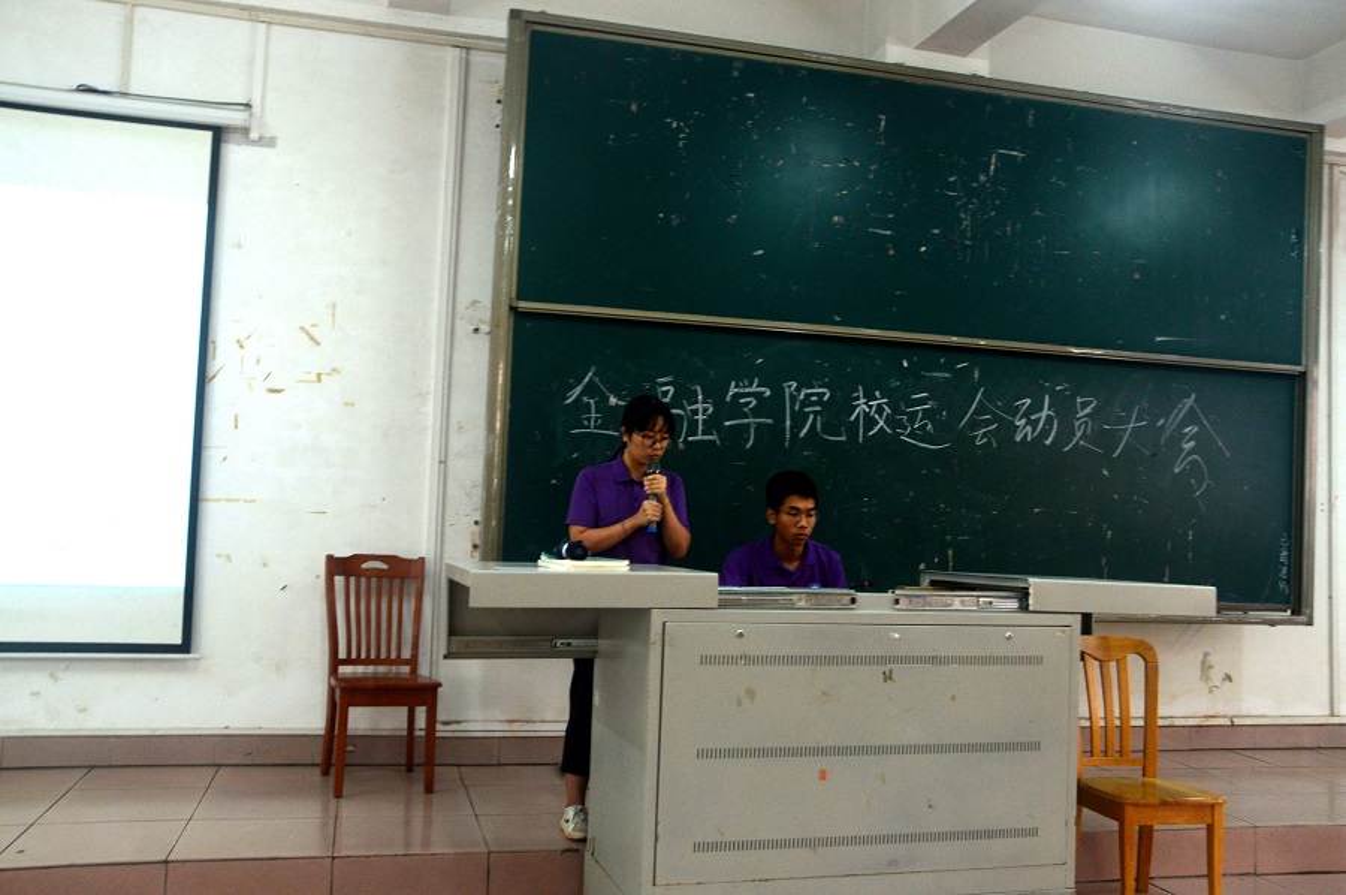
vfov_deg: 41.6
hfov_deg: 59.5
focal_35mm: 32
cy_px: 448
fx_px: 1176
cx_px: 673
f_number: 6.3
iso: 800
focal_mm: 21
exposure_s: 1/15
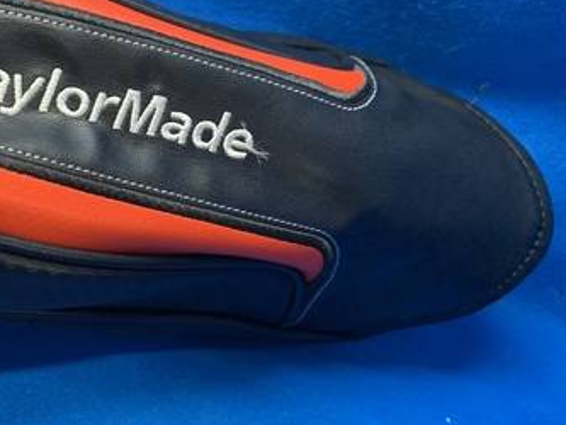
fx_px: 818
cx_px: 37
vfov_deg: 29.0
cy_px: 167
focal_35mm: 50
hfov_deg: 35.5
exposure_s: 1/60
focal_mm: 4.25
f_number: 1.8
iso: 250
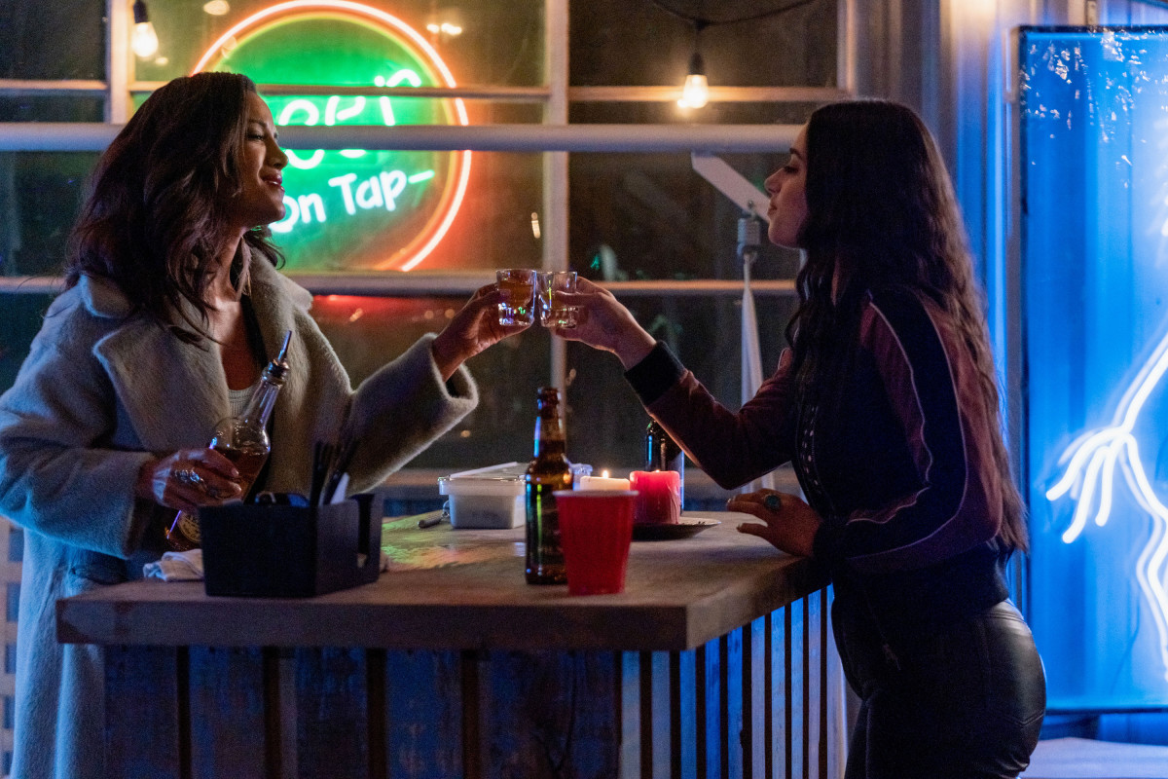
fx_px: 3374
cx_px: 584
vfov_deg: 13.2
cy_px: 390
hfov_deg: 19.6
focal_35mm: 104
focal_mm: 104
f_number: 4
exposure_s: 1/200
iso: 8000
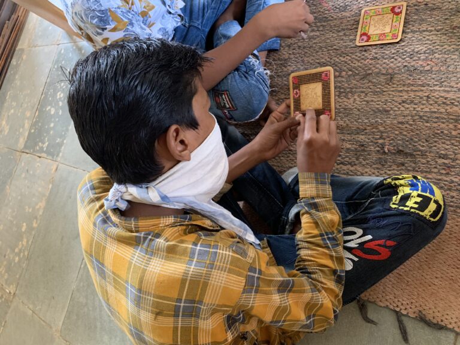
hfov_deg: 67.3
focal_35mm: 26
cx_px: 230
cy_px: 172
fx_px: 346
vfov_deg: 53.1
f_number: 1.8
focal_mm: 4.25
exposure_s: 1/39
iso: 400
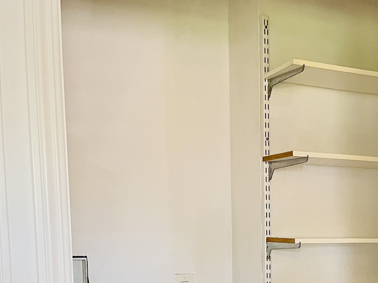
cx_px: 365
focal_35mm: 60
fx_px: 655
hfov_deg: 30.3
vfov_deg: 22.9
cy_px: 316
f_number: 1.6
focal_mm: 5.1
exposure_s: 1/60
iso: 320
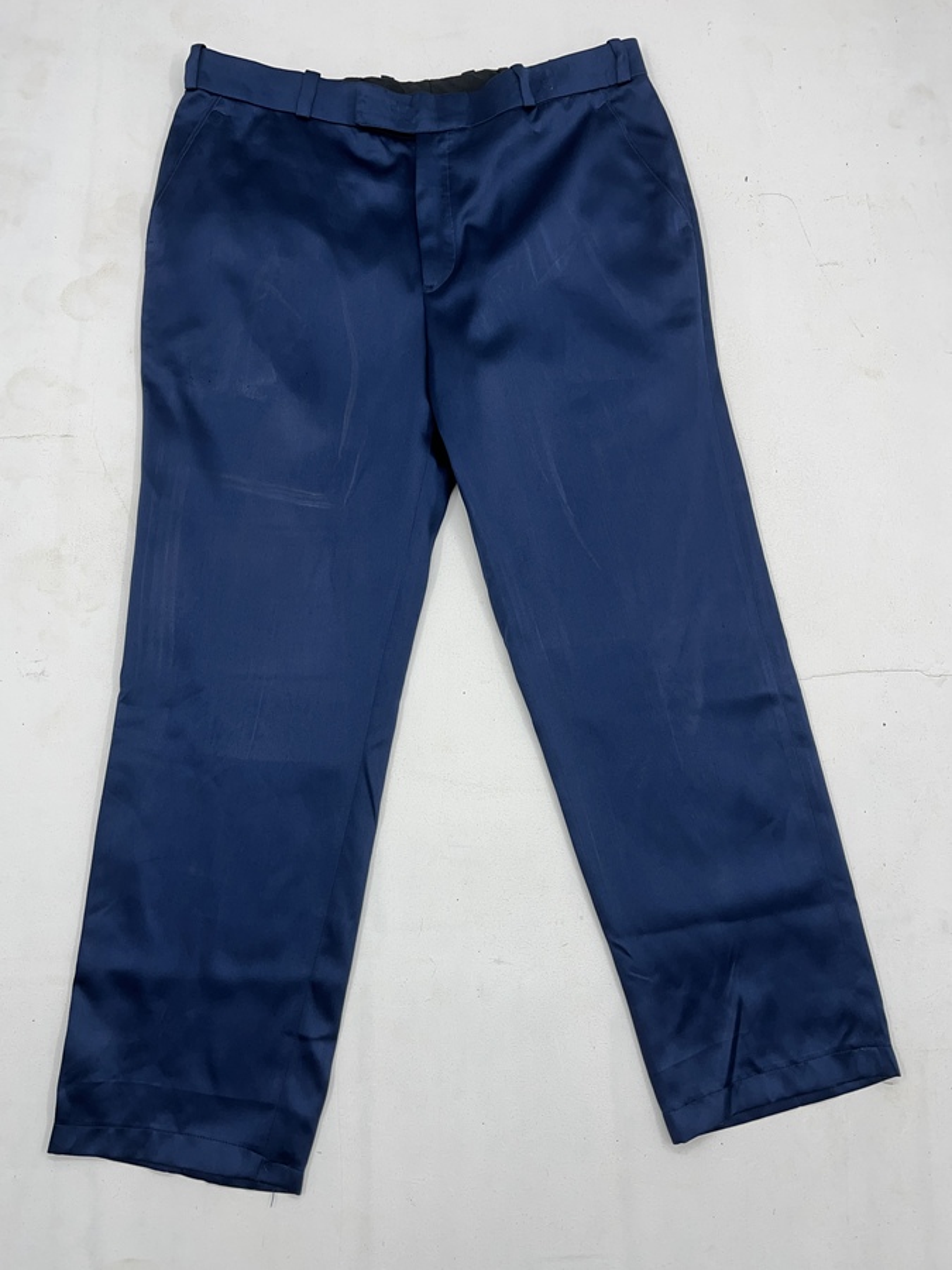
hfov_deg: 53.1
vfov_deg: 67.3
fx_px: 953
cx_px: 476
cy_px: 635
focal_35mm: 26
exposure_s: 1/100
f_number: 1.6
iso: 32
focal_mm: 5.1
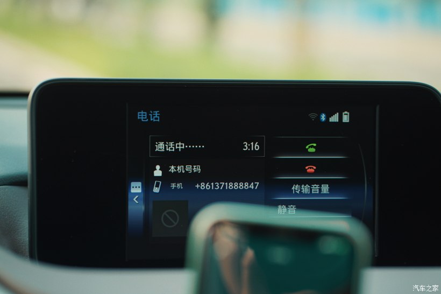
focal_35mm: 85
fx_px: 1041
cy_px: 147
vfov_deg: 16.1
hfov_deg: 23.9
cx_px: 220
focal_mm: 85
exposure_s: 1/100
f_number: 4
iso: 100
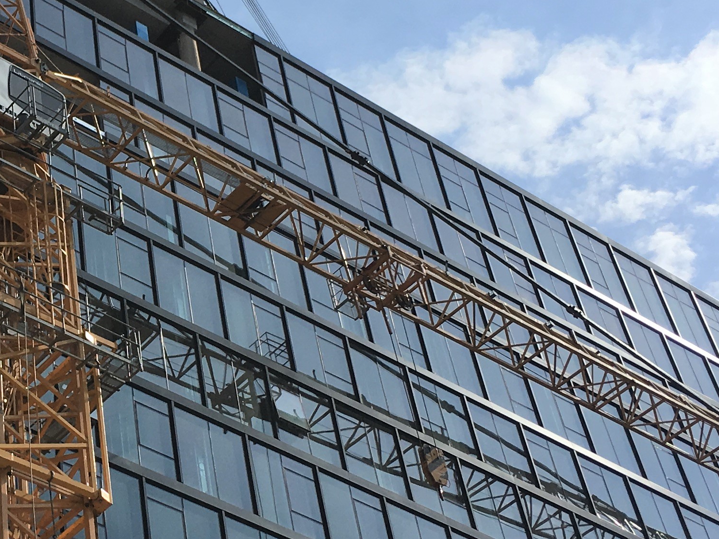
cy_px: 288
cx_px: 4
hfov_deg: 24.0
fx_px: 1620
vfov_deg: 18.9
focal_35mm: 78
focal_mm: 4.15
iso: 25
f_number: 2.2
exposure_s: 1/3344
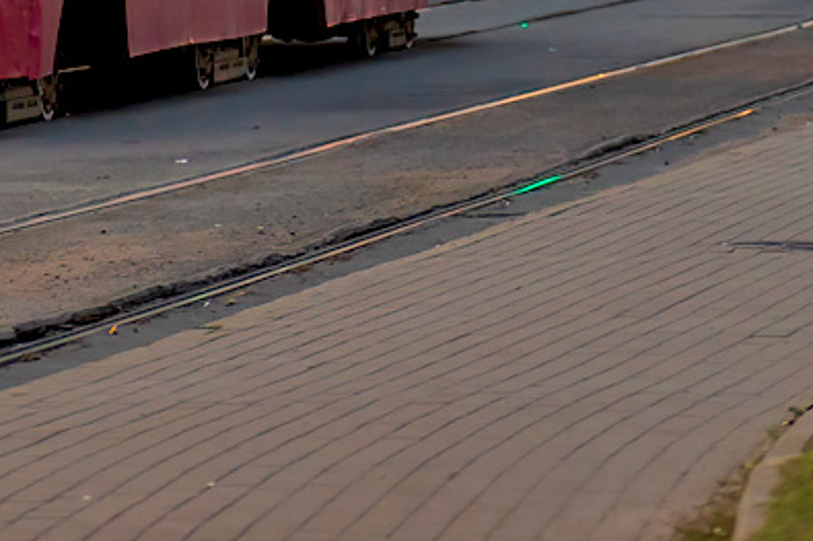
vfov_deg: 3.8
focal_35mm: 361
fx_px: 8149
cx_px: -148
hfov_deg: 5.7
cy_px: -481
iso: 800
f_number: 2.8
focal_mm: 95
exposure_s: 1/125
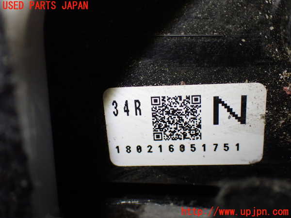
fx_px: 370
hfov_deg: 42.9
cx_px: 146
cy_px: 109
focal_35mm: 44
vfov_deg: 32.9
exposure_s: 1/160
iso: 500
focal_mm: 7.84
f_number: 2.9
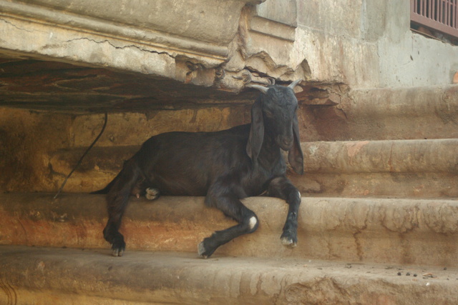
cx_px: 229
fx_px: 1012
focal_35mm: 80
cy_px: 152
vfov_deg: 17.2
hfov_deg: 25.5
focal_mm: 53
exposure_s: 1/45
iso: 800
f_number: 4.5
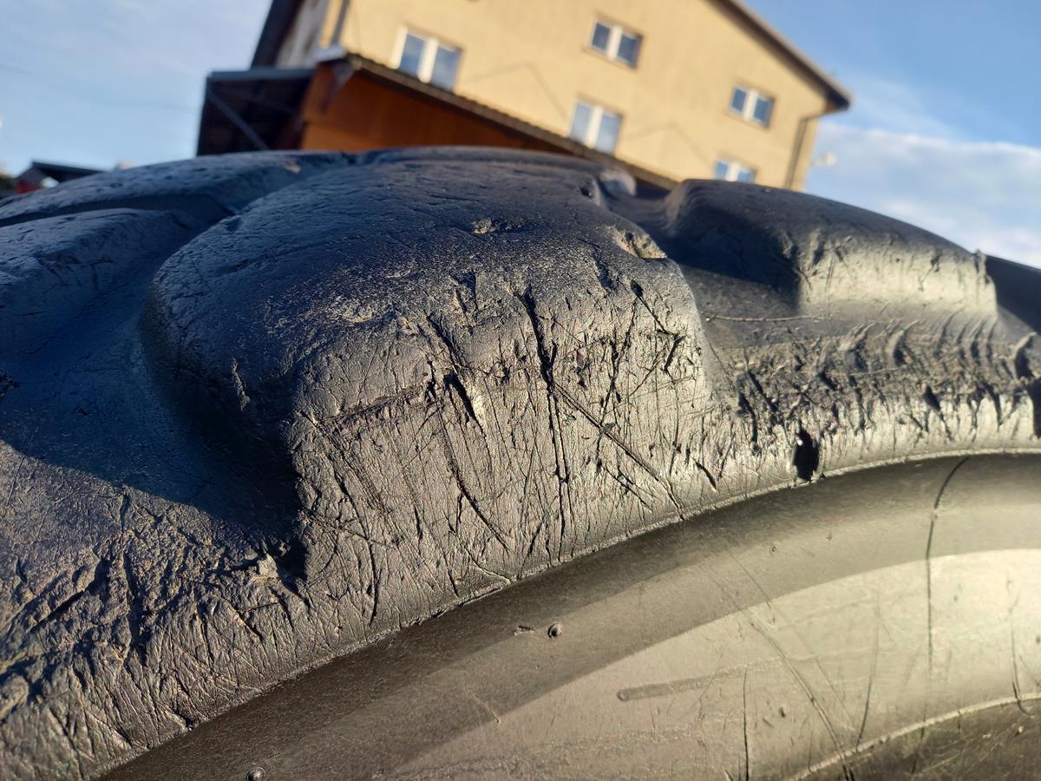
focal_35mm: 25
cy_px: 390
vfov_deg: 54.9
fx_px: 752
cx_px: 520
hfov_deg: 69.4
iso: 50
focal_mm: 4.65
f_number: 1.8
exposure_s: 1/282
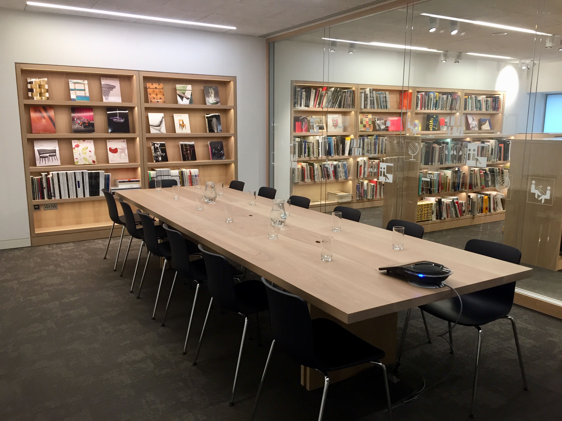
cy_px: 210
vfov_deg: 48.2
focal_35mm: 29
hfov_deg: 61.7
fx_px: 471
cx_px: 281
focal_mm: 4.15
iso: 80
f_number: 2.2
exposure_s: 1/33
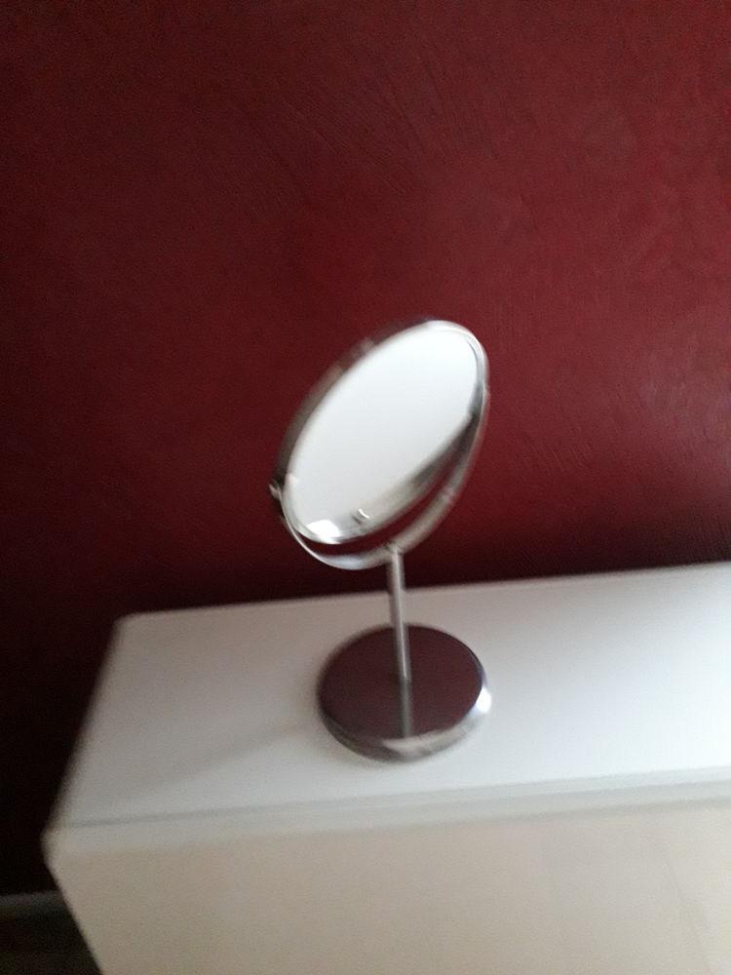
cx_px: 366
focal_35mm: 27
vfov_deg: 65.3
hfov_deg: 51.4
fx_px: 760
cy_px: 488
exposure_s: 1/20
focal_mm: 3.6
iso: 640
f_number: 1.9
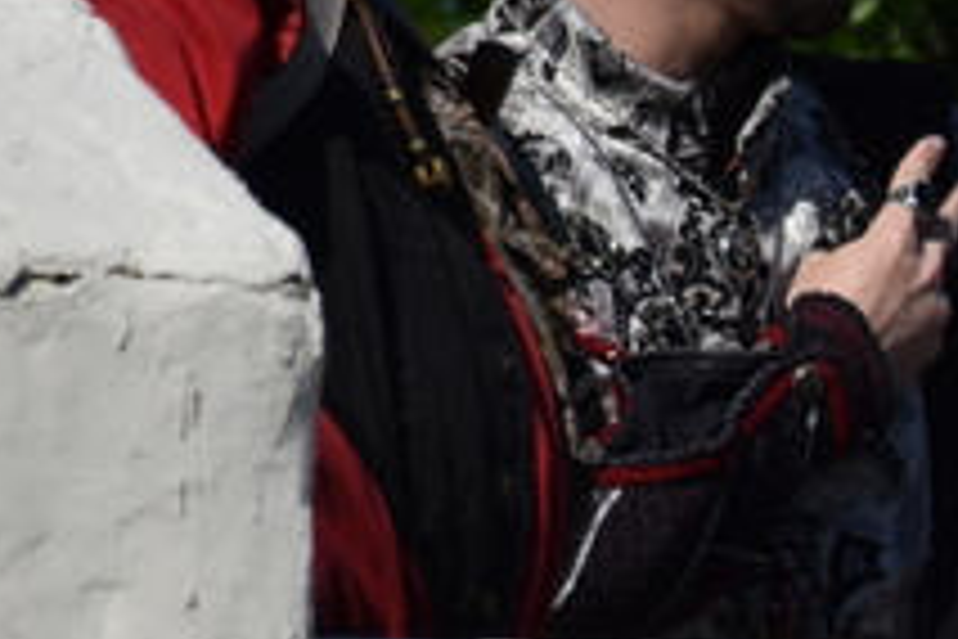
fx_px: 47923
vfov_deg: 0.8
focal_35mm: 1801
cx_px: 1655
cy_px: 652
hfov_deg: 1.1
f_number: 10
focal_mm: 300
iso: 100
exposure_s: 1/640
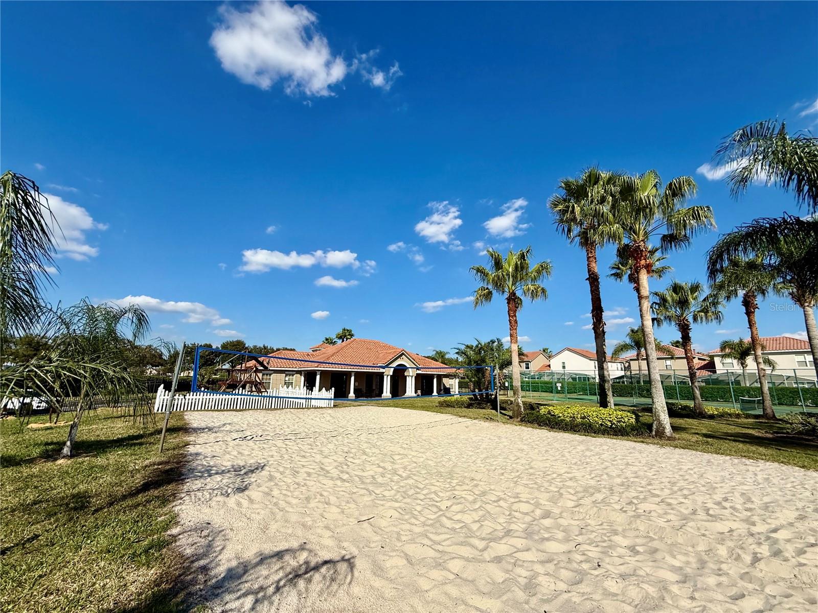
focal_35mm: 14
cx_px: 409
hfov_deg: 102.1
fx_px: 331
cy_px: 306
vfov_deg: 85.7
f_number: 2.2
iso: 50
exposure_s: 1/4425
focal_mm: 2.22
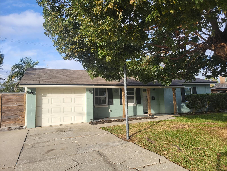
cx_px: 114
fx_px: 170
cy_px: 86
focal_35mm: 26
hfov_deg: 67.3
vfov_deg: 53.1
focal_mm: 5.4
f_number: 1.8
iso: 40
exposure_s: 1/1030
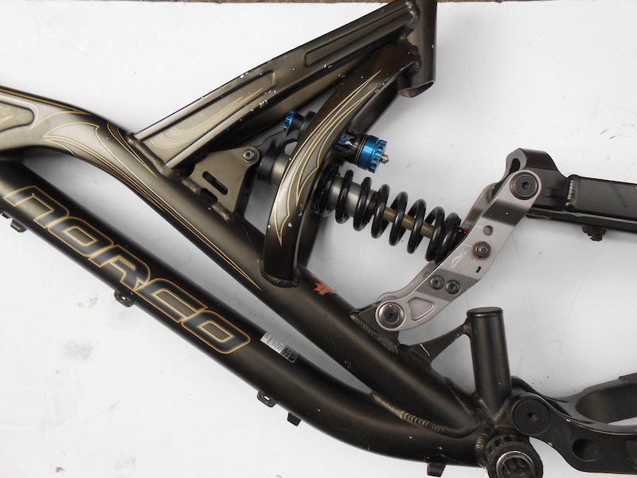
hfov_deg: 67.3
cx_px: 318
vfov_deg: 53.1
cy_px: 239
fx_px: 478
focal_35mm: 26
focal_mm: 4.6
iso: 80
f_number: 3.5
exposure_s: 1/40
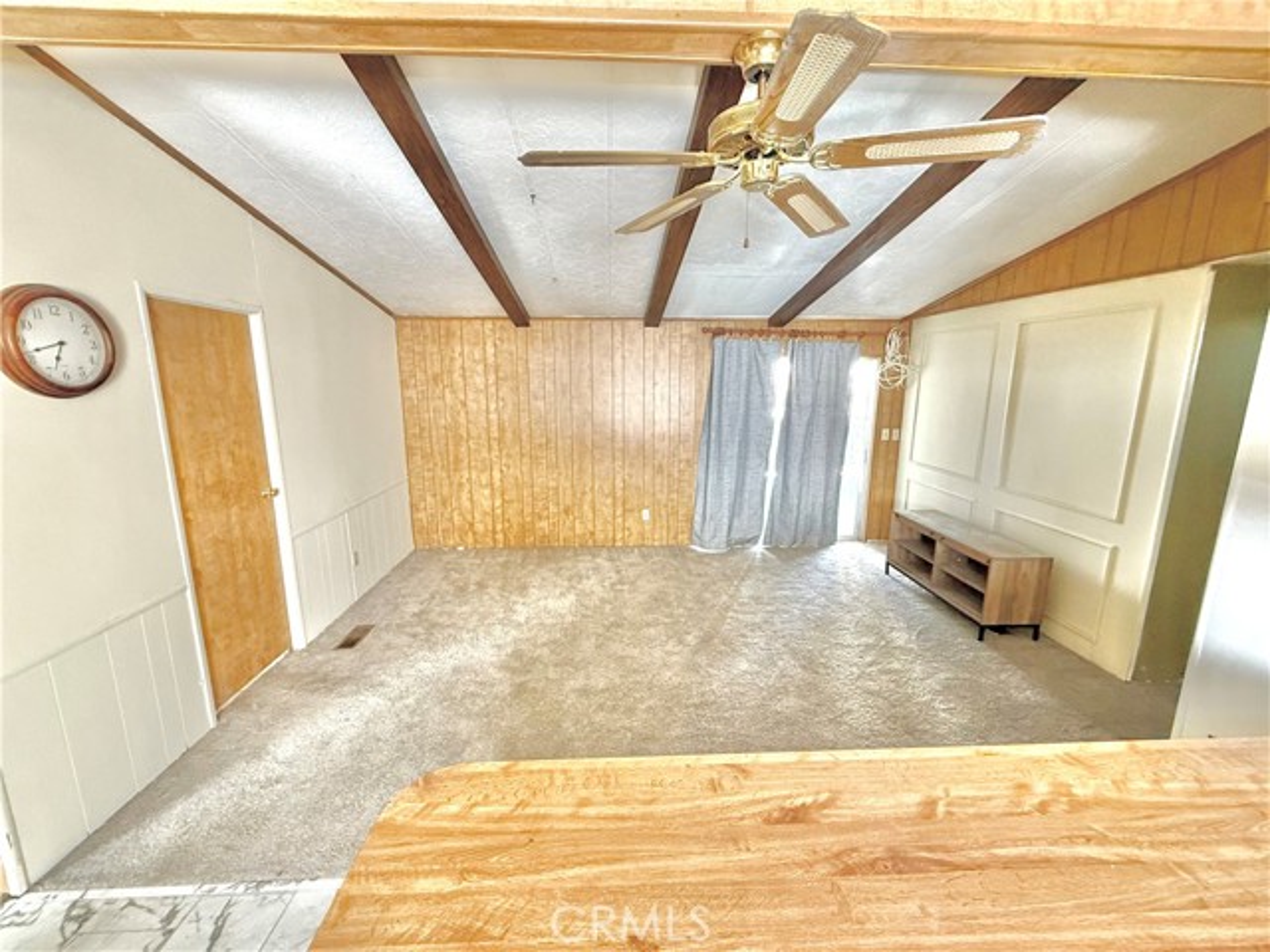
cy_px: 476
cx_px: 635
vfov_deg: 85.7
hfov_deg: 102.1
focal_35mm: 14
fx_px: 514
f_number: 2.2
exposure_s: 1/60
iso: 500
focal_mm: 2.22
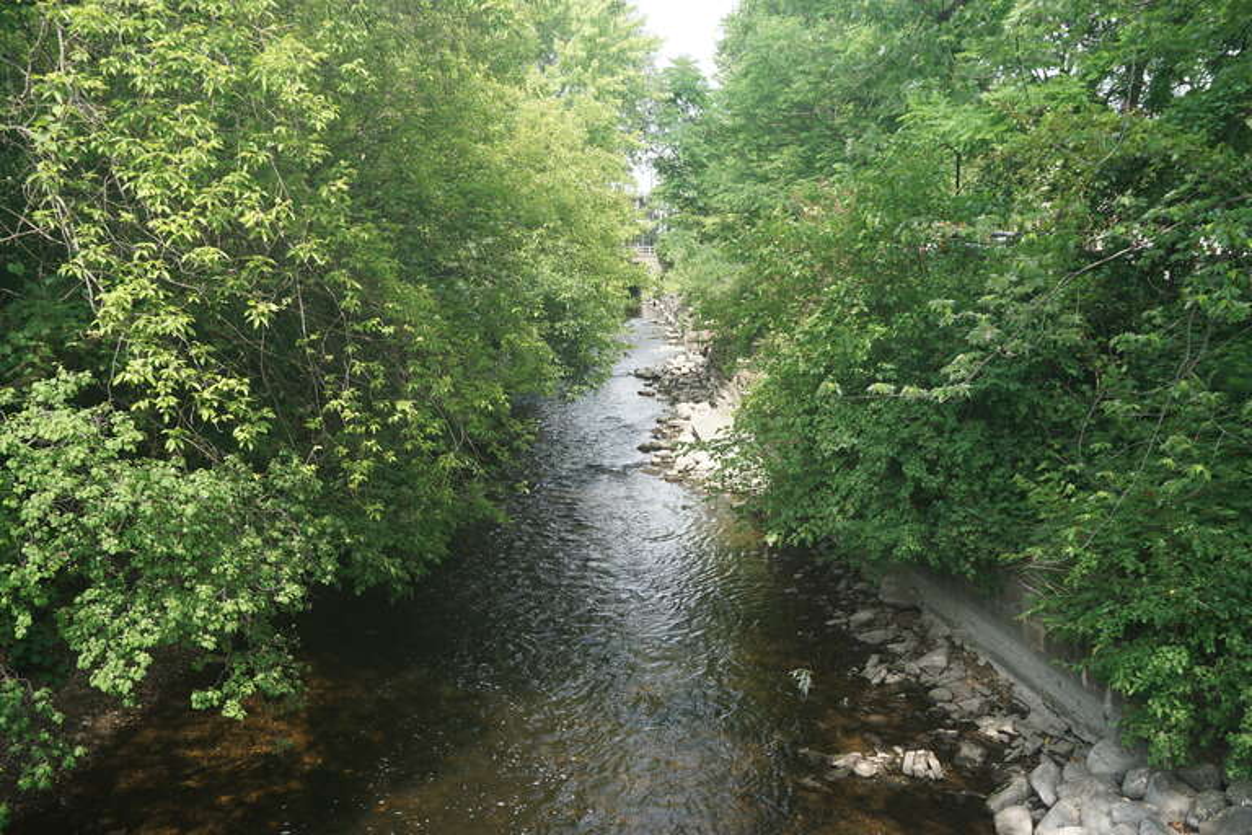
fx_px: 1095
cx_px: 626
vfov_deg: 41.7
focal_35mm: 32
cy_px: 418
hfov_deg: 59.5
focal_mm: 21
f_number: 6.3
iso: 100
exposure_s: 1/100
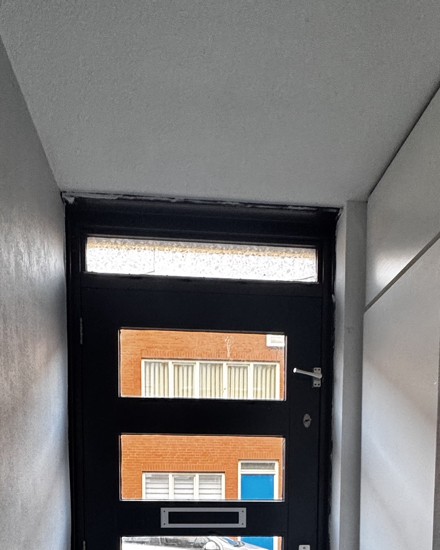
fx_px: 505
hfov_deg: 47.1
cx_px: 219
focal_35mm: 31
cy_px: 539
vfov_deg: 48.2
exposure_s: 1/99
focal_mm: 2.22
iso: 250
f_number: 2.2
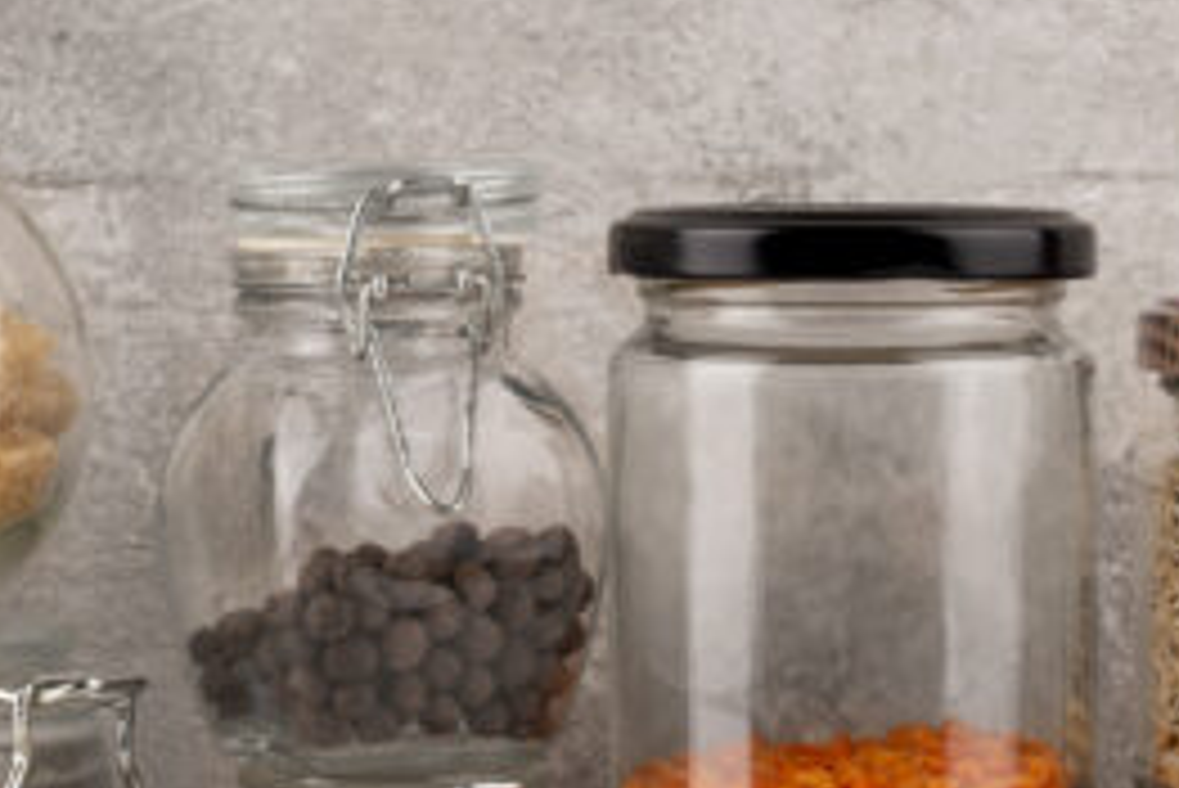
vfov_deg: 3.4
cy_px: 279
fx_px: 13434
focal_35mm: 410
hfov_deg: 5.0
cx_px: 166
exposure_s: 1/100
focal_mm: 105
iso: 100
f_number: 9
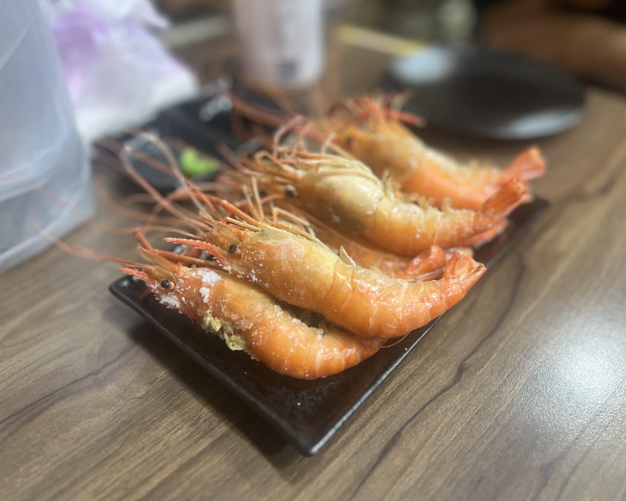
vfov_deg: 50.0
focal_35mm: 29
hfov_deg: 60.4
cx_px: 321
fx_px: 537
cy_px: 250
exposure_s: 1/60
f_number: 1.5
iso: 160
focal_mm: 5.7
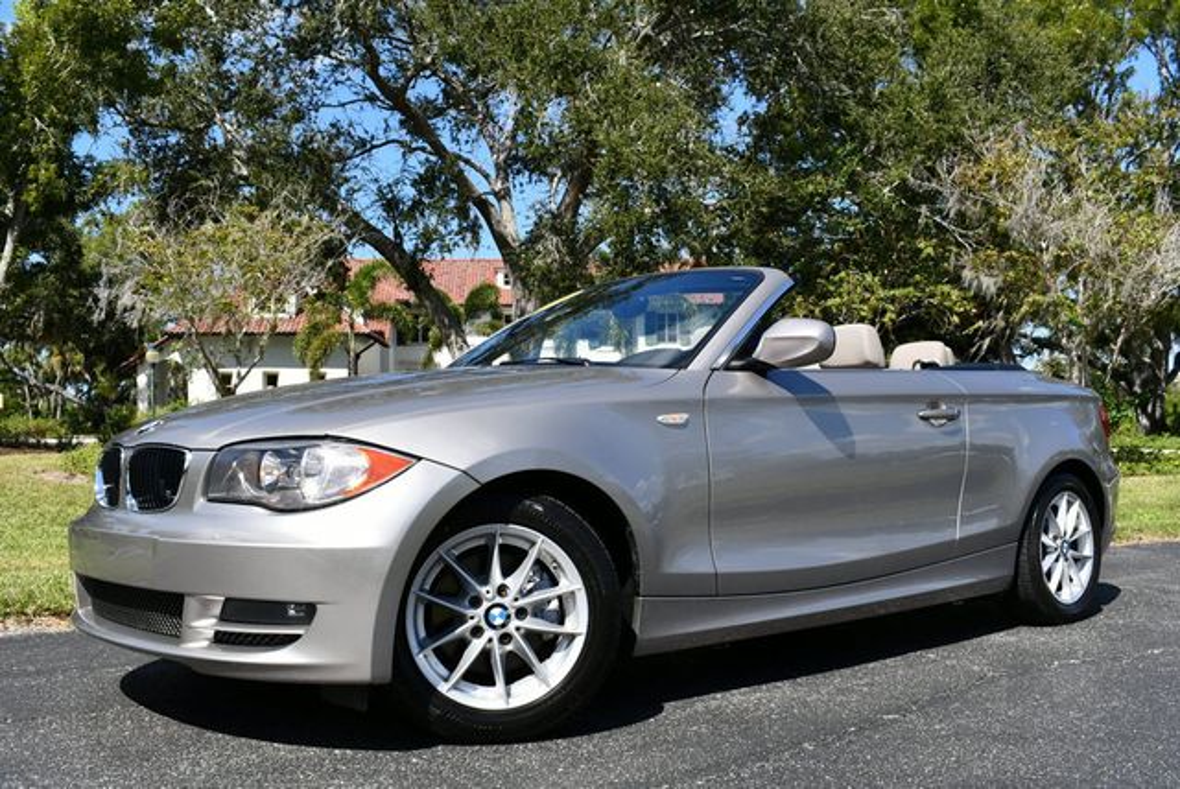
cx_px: 590
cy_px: 394
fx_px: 1181
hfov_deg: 53.1
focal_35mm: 36
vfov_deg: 36.9
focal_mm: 18
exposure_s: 1/250
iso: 100
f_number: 8
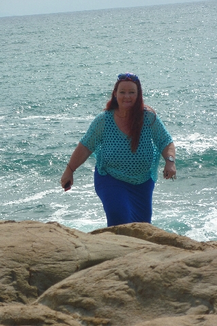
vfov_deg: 14.9
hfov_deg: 9.9
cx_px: 111
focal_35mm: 138
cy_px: 163
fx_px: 1249
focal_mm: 22
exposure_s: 1/640
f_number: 5.9
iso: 80
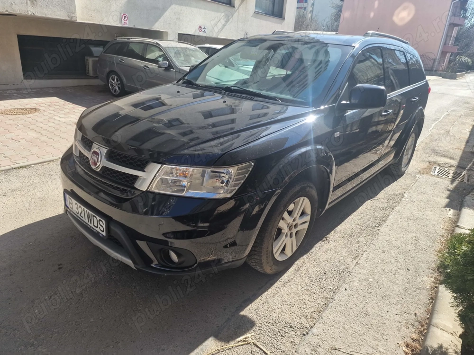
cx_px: 237
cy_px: 178
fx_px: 315
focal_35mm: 23
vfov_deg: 58.9
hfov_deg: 73.9
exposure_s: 1/479
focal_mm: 6.4
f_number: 1.8
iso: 50
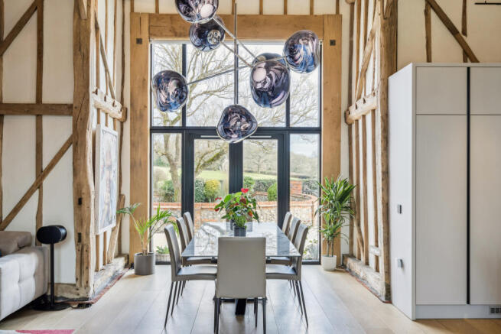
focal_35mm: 35
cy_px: 167
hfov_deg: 54.4
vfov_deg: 37.9
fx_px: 487
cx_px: 250
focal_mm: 35
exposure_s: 1/50
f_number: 6.3
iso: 640
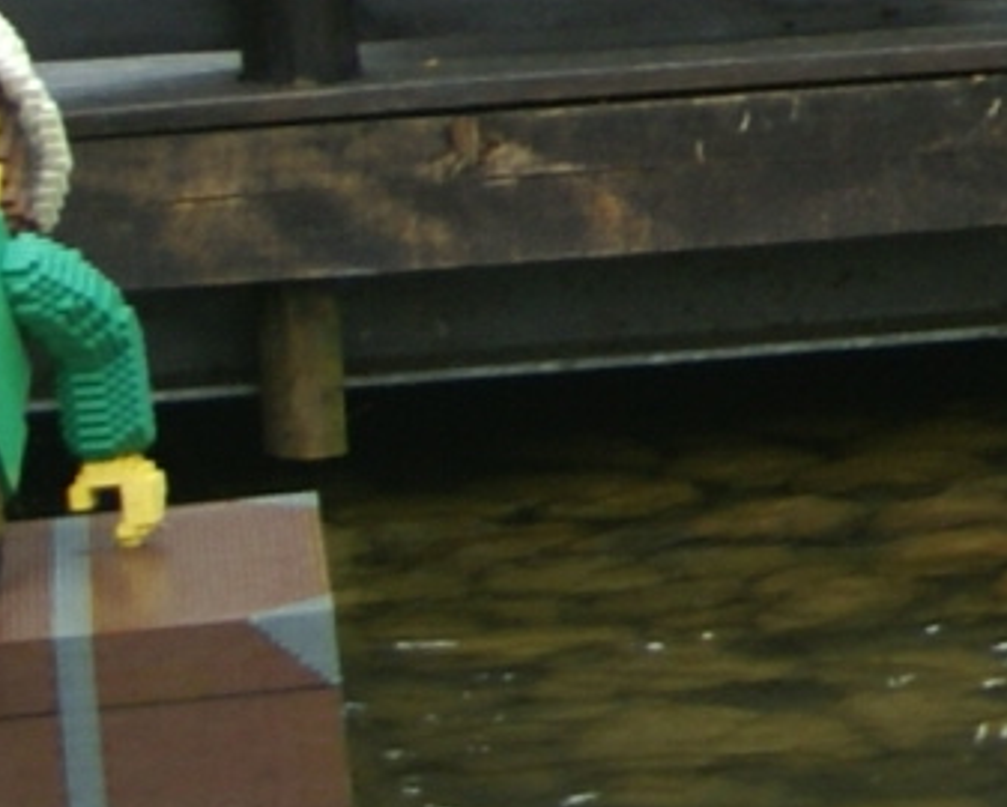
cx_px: 2543
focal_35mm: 339
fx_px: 10109
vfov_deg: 4.5
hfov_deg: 5.5
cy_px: -505
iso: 100
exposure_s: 1/60
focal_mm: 28
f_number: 5.6
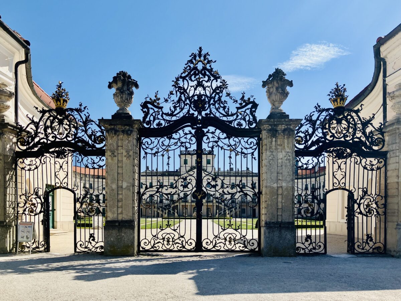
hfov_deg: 63.4
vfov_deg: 49.7
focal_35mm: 28
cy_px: 150
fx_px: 324
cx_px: 200
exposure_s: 1/2857
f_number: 1.8
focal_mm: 3.99
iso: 32
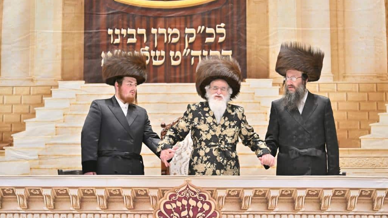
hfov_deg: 13.2
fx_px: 1677
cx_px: 194
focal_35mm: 163
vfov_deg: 7.4
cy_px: 96
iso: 400
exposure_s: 1/250
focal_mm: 155
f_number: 2.8
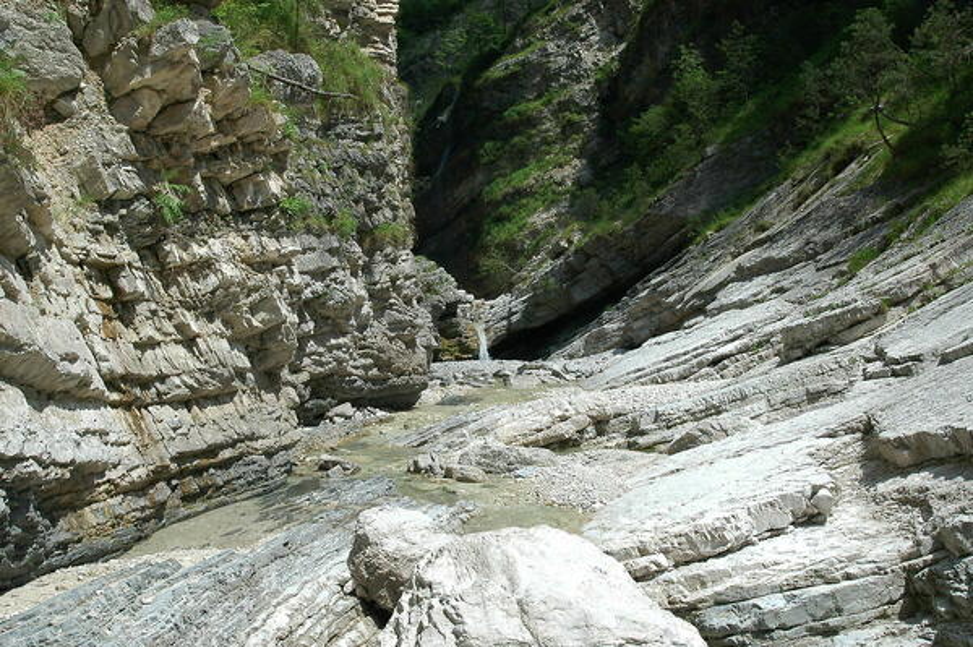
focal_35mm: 42
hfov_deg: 46.4
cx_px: 486
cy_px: 324
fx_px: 1134
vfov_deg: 31.8
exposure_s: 1/350
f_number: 11
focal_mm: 28
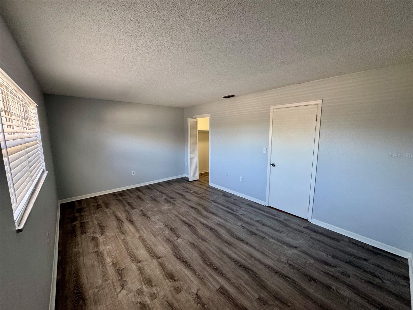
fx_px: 167
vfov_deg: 85.7
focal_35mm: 14
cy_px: 155
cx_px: 206
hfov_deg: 102.1
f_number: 2.2
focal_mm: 2.22
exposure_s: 1/60
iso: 200
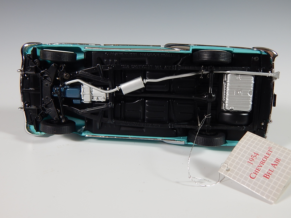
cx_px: 146
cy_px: 109
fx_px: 286
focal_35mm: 34
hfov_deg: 54.0
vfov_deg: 41.8
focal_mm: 6.1
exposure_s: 1/40
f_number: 3.3
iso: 125
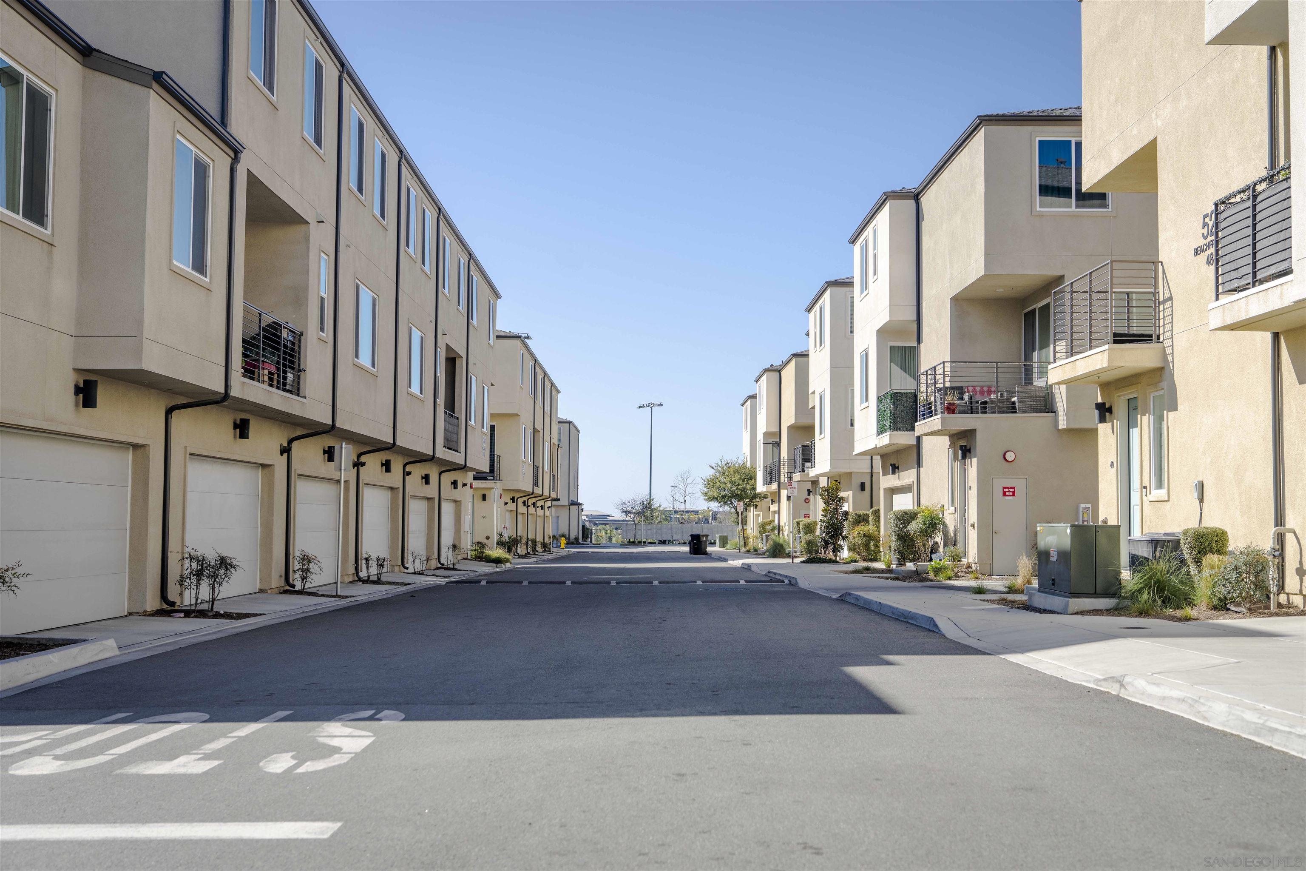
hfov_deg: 47.4
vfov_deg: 32.6
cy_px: 436
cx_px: 653
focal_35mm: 41
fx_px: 1487
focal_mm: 41
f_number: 4.5
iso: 100
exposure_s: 1/1000
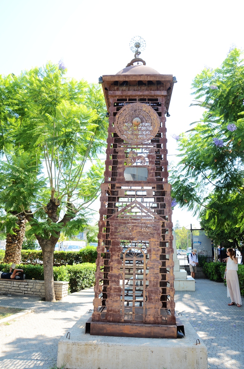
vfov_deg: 67.5
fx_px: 276
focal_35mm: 27
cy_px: 184
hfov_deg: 47.7
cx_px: 122
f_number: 6.3
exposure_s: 1/160
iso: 200
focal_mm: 18
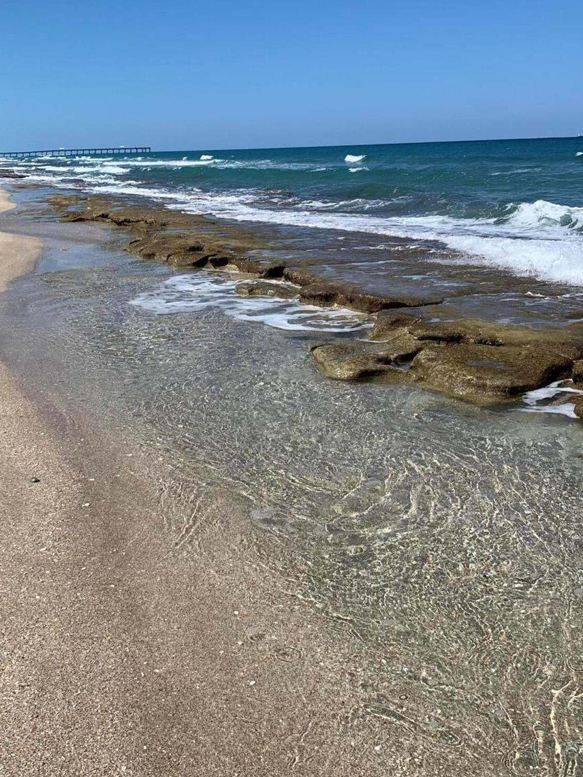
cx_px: 275
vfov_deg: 52.6
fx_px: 786
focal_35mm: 35
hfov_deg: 40.7
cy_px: 360
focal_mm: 4.25
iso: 25
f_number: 1.8
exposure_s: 1/3650
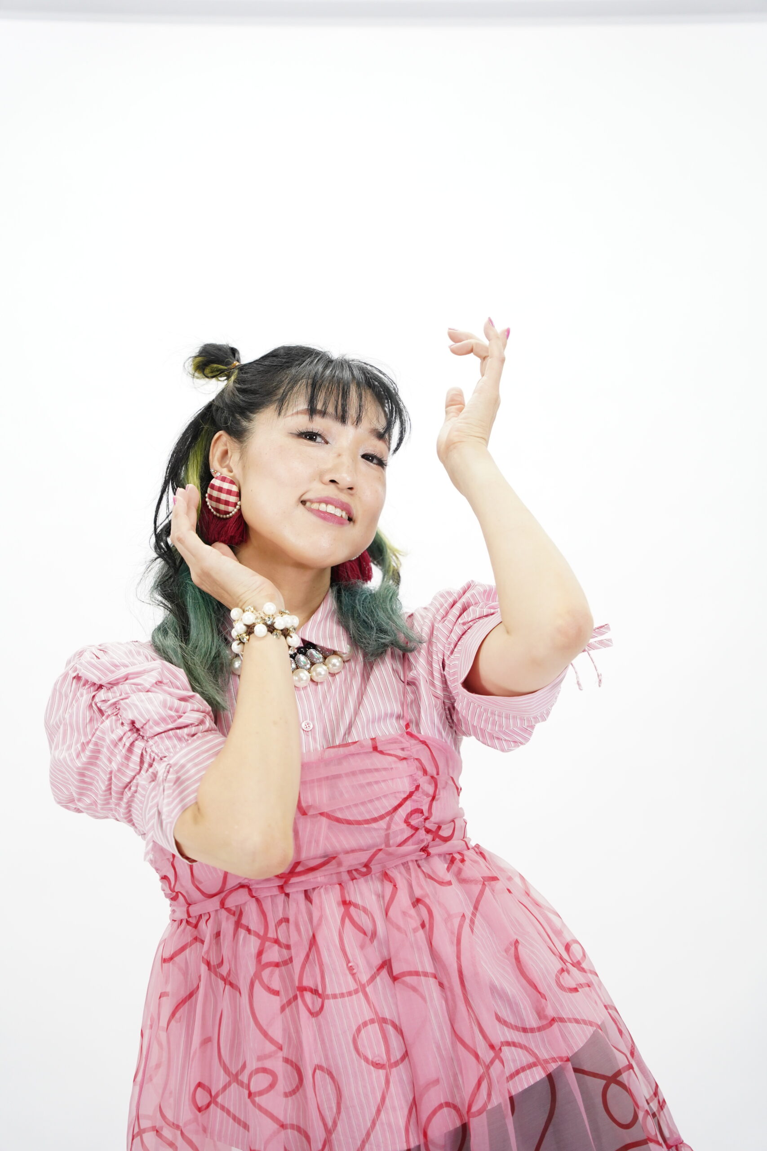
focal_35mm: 64
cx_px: 384
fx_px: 2061
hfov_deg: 21.1
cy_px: 576
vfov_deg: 31.2
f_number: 2.8
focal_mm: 64.5
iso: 1600
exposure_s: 1/250
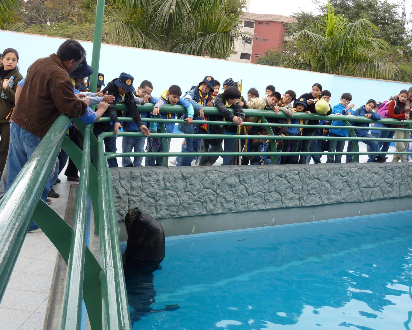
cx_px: 204
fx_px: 622
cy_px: 164
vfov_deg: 29.7
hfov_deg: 36.7
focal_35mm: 51
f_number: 3.8
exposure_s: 1/50
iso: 80
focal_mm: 7.9
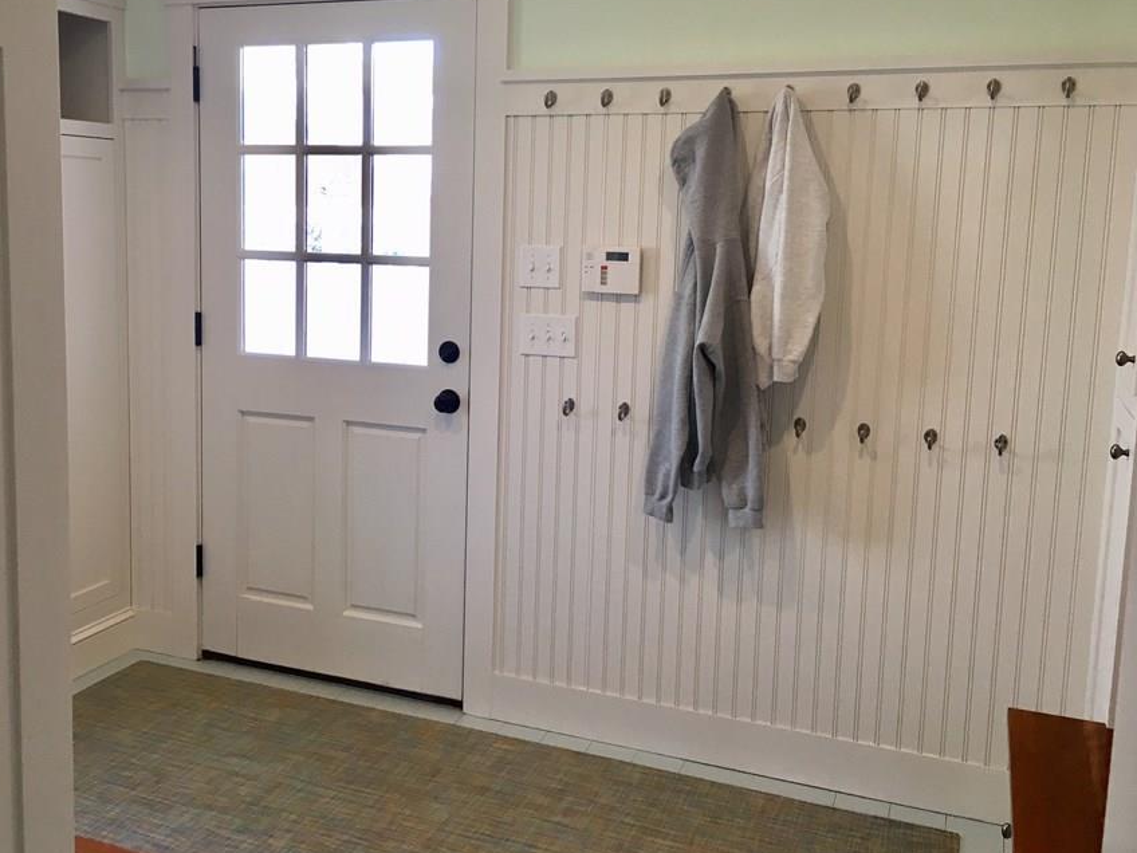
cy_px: 366
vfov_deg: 40.6
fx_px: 1150
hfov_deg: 52.4
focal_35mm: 35
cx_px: 472
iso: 25
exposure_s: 1/30
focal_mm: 4.15
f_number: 2.2
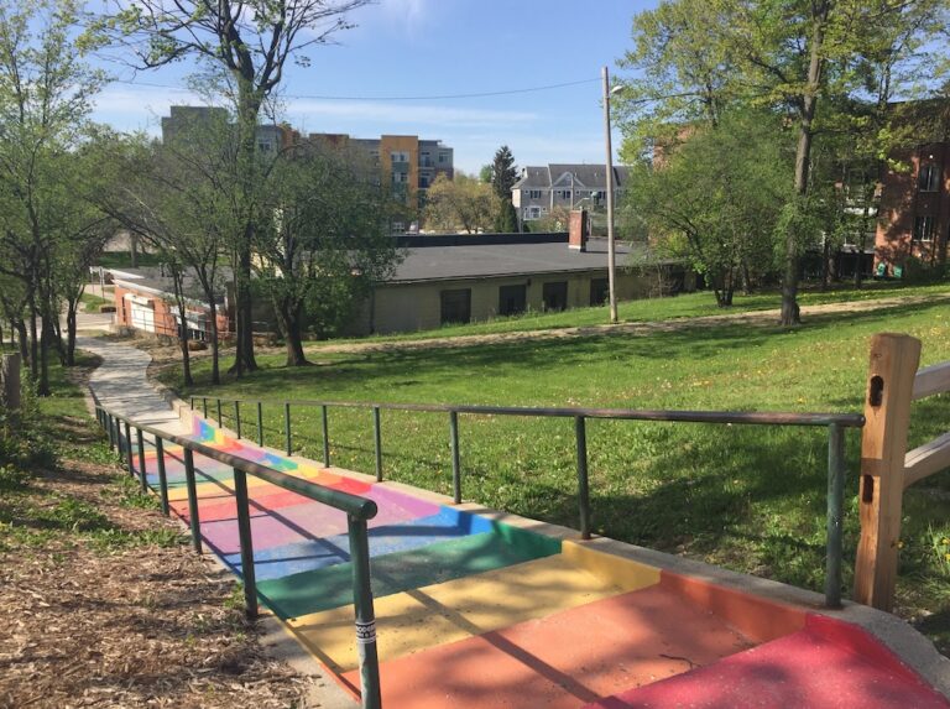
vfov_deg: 48.1
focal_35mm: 29
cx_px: 475
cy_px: 354
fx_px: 794
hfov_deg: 61.8
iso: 32
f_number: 2.2
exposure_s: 1/1647
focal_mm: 4.15
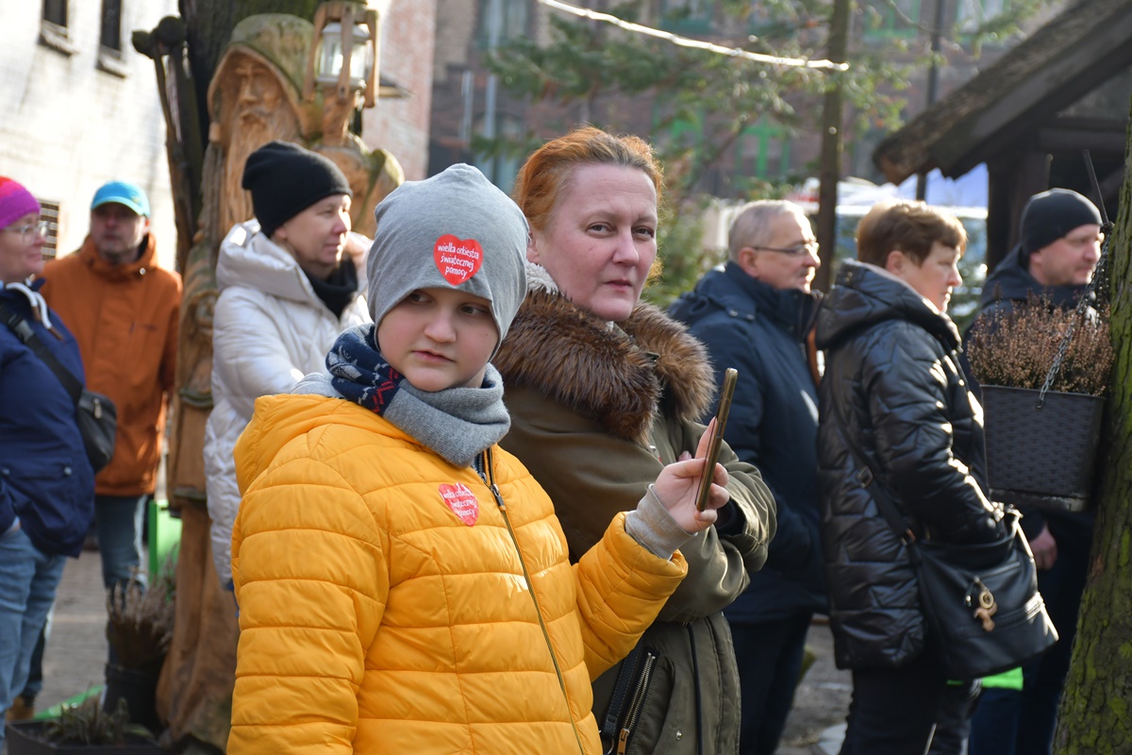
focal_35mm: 90
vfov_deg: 15.2
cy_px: 378
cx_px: 566
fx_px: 2830
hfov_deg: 22.6
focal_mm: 60
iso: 640
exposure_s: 1/500
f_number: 5
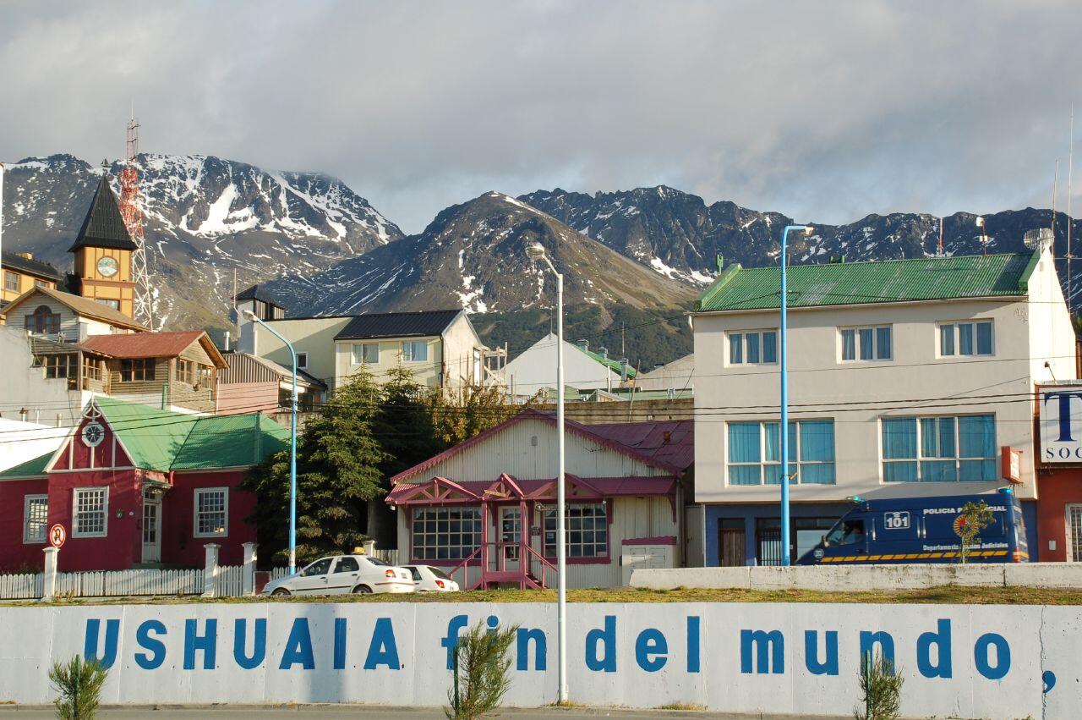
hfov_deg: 28.1
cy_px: 360
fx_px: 2162
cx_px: 541
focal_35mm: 72
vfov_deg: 18.9
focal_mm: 48
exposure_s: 1/160
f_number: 11
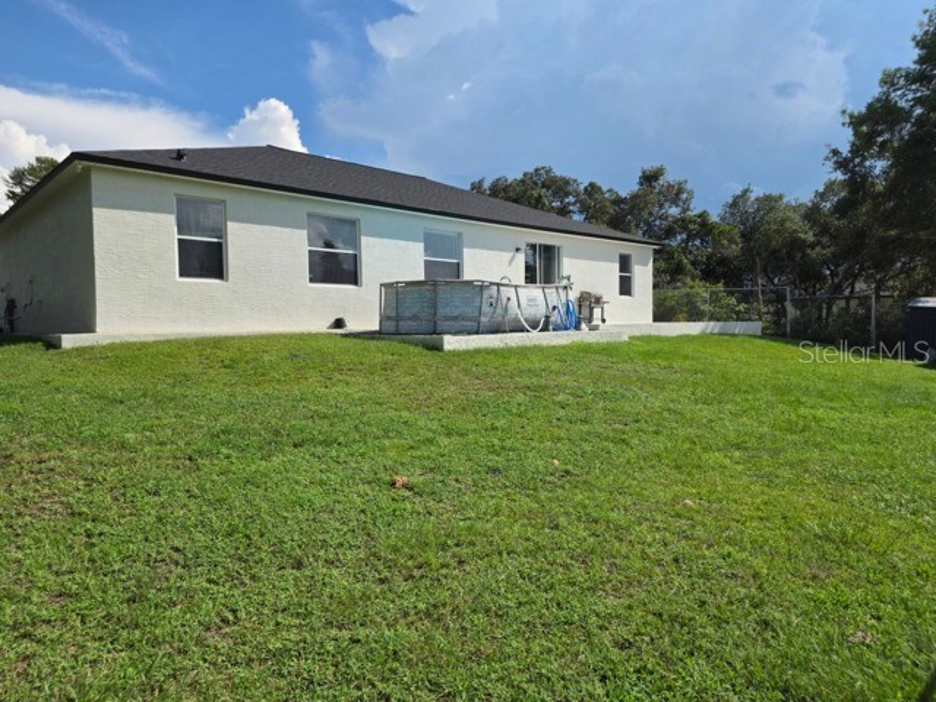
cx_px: 468
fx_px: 622
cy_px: 351
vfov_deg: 58.9
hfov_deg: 73.9
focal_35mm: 23
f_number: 1.7
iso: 64
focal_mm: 6.25
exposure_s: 1/7944
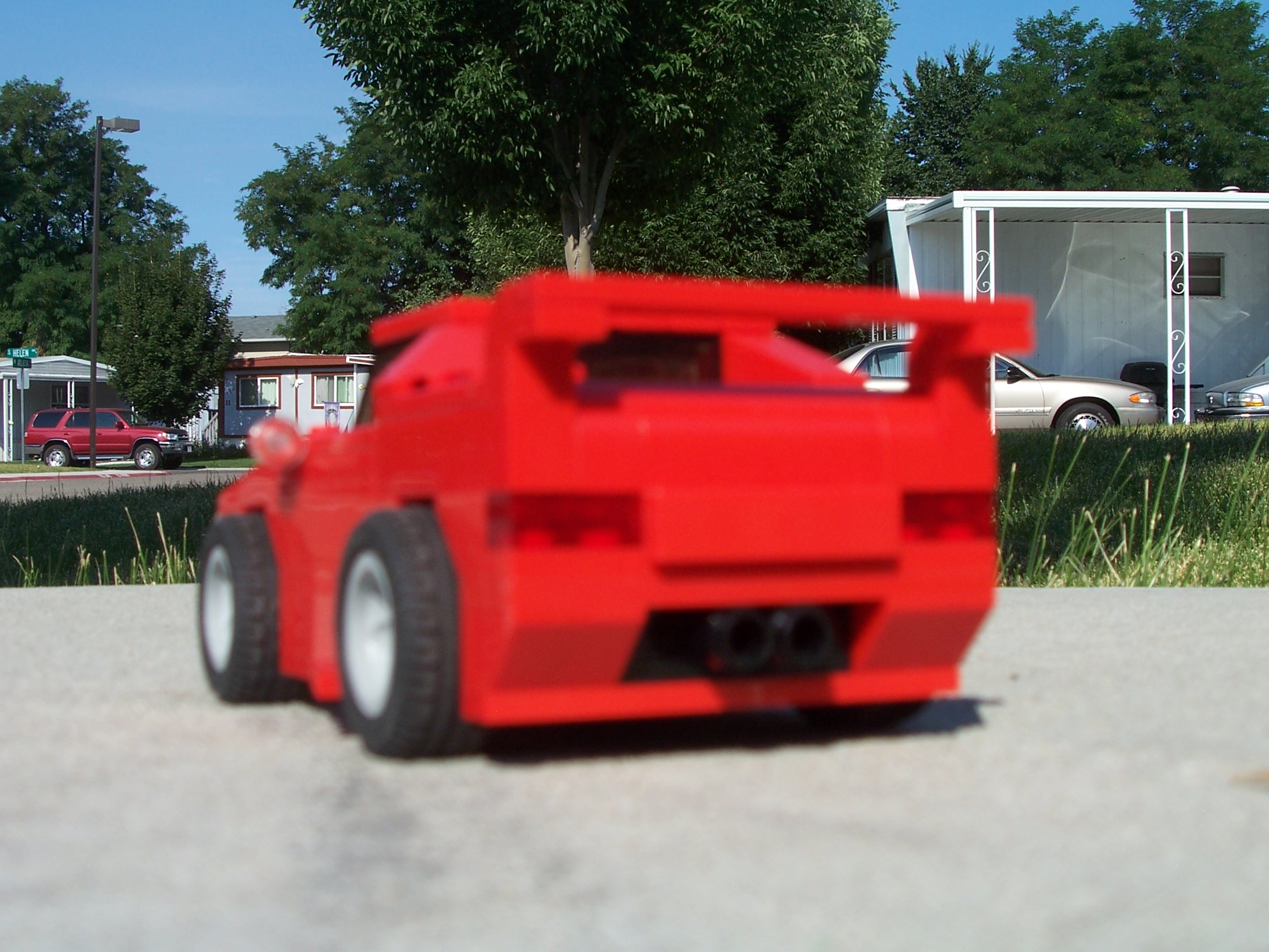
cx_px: 634
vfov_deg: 29.1
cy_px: 476
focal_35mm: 50
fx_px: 1833
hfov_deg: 38.2
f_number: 4.8
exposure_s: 1/750
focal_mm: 8.6
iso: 80
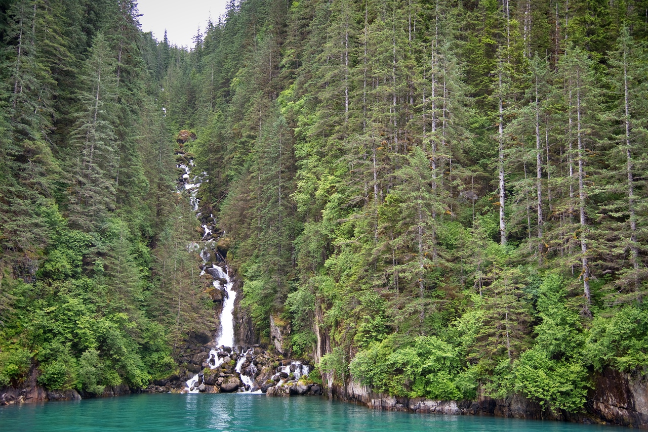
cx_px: 324
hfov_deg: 44.5
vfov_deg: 30.5
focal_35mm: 44
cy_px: 216
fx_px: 792
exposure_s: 1/100
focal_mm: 44
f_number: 4
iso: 180
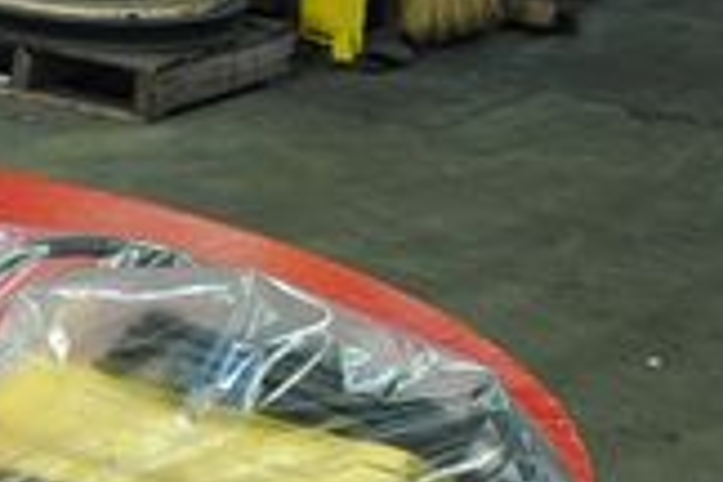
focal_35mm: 167
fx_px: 3354
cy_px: 841
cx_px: -326
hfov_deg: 11.8
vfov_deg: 8.0
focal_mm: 30
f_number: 4.5
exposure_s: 1/30
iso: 200
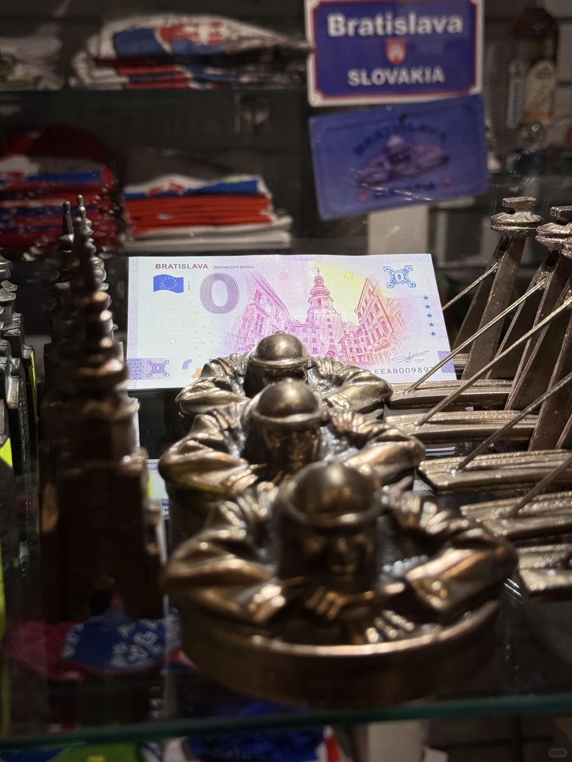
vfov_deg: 39.7
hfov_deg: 30.3
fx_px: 1058
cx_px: 286
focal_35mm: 48
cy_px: 381
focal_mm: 6.76
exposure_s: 1/409
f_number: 1.78
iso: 64
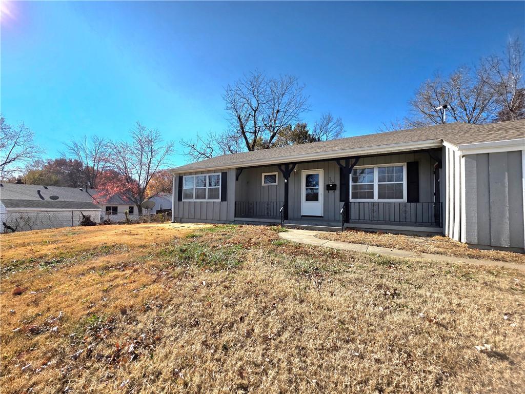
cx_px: 262
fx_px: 197
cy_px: 197
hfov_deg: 106.2
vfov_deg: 89.9
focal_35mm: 13
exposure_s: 1/2500
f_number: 1.9
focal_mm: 2.2
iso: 40
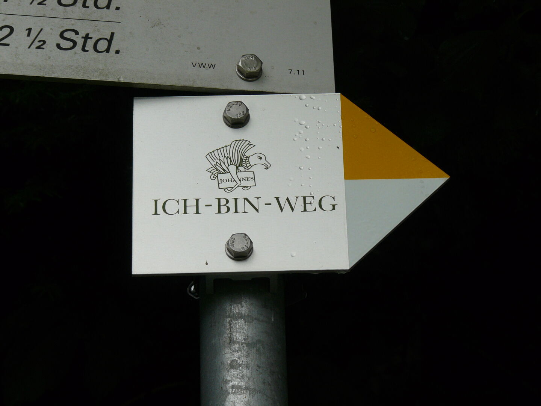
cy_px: 203
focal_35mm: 144
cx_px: 270
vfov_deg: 10.3
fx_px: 2251
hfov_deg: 13.7
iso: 100
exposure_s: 1/250
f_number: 4.5
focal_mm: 24.1
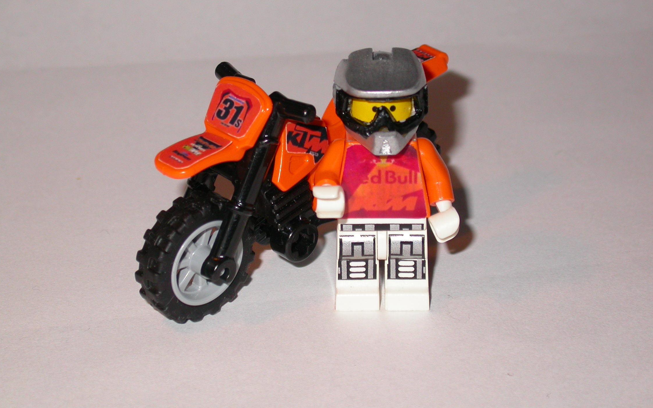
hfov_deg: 16.8
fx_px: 2207
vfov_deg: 10.6
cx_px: 325
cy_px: 177
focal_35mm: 124
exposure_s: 1/60.3
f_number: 4.3
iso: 100
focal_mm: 24
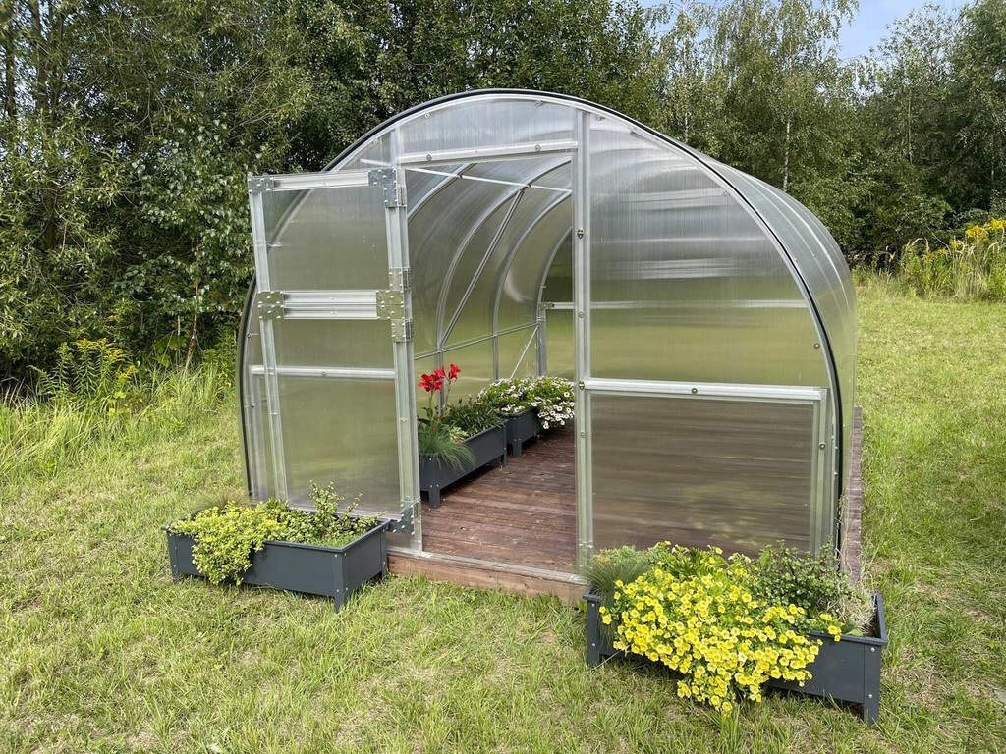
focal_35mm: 25
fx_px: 727
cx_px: 503
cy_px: 377
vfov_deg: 54.9
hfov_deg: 69.4
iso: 32
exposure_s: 1/1883
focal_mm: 5.1
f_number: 1.6
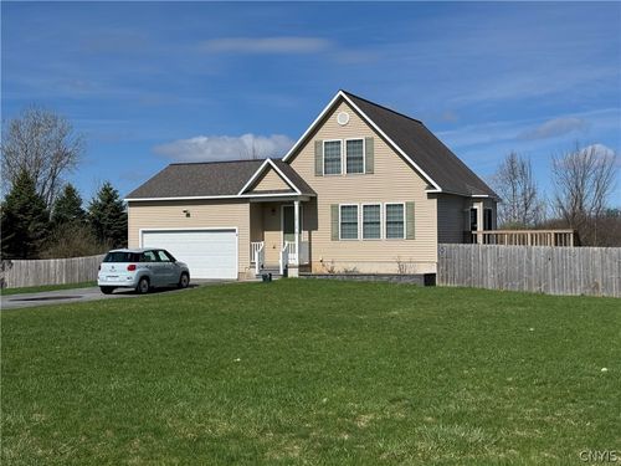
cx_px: 310
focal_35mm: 48
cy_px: 233
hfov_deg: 39.7
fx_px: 861
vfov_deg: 30.3
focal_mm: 6.76
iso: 80
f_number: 1.78
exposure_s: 1/9009
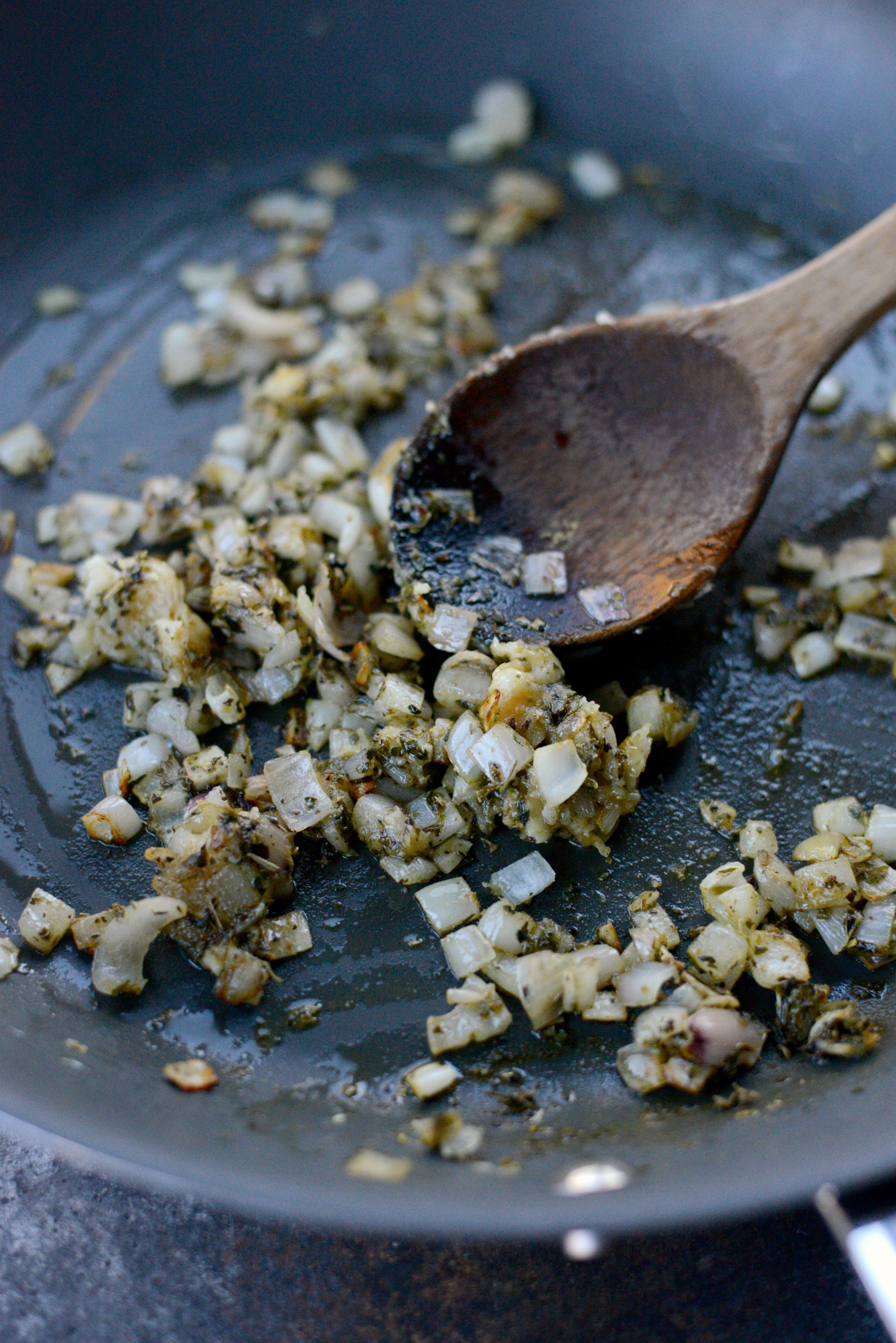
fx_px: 1865
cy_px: 672
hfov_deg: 27.0
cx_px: 448
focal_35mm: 50
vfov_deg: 39.6
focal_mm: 50
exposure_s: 1/1000
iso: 3200
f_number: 2.8
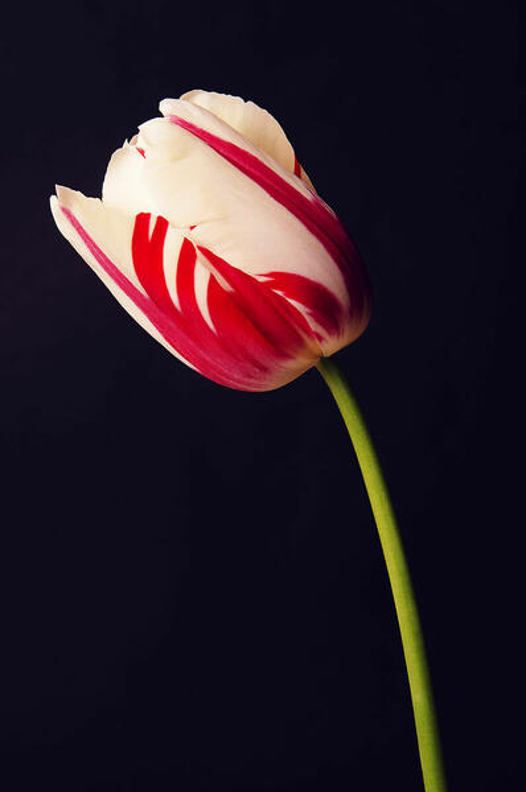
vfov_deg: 19.5
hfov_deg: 13.0
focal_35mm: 105
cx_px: 263
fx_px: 2309
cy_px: 396
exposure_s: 1/200
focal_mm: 70
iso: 200
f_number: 16
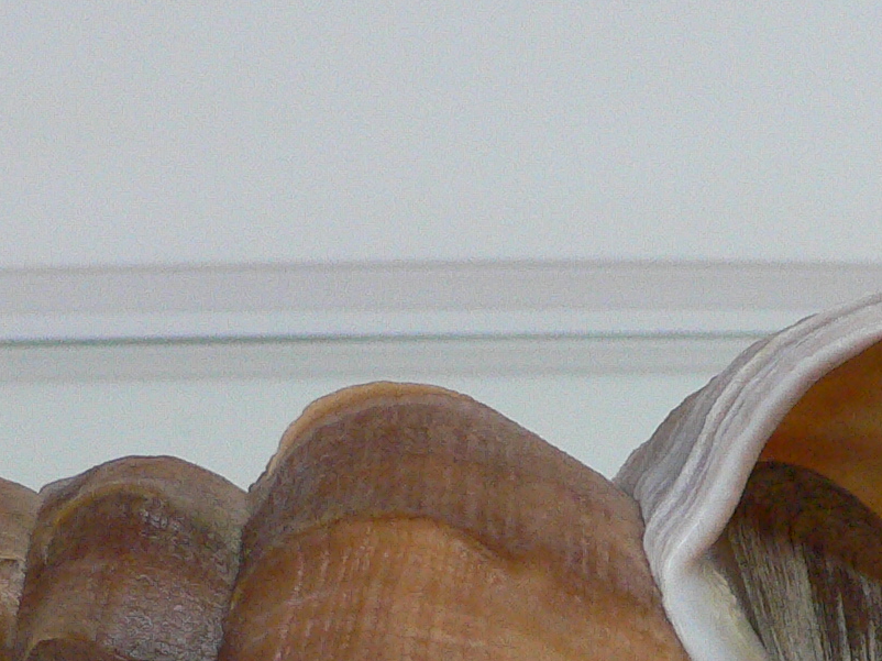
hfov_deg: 21.8
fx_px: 2242
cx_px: 790
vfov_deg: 16.4
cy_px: 662
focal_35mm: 88
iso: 200
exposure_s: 1/50
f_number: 2.8
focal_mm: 4.6
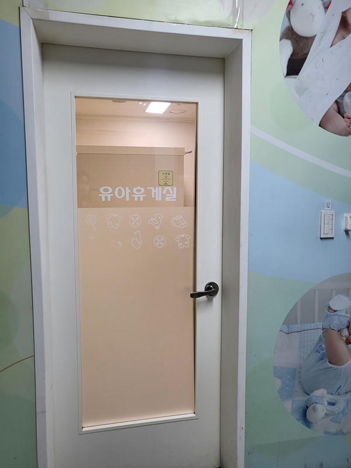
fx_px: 352
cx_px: 176
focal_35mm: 26
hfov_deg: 53.1
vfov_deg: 67.3
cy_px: 234
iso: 160
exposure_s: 1/120
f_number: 1.8
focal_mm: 4.25
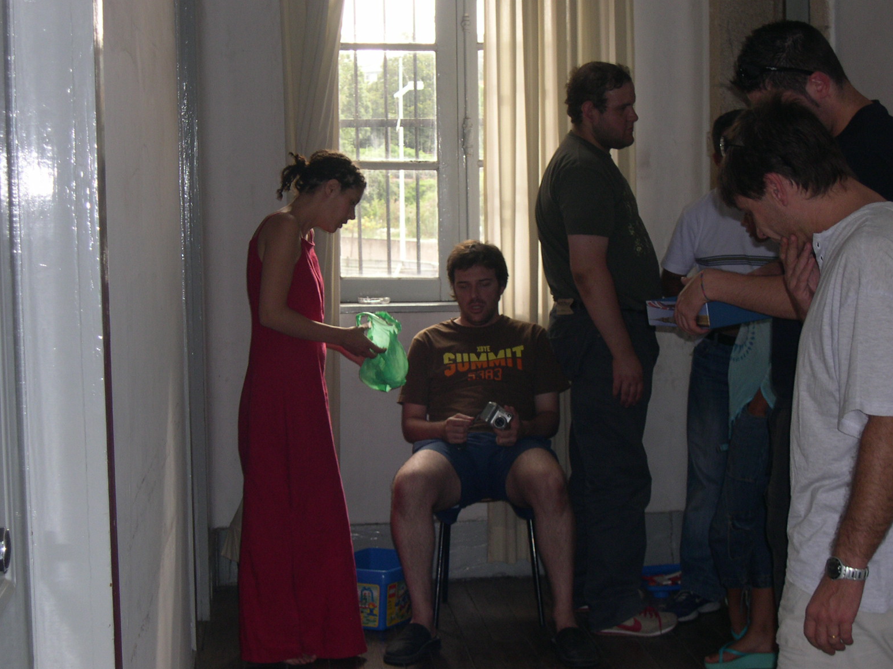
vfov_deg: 21.3
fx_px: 1780
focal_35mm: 69
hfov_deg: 28.2
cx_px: 439
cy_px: 335
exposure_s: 1/60
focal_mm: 14.2
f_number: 3.7
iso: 143
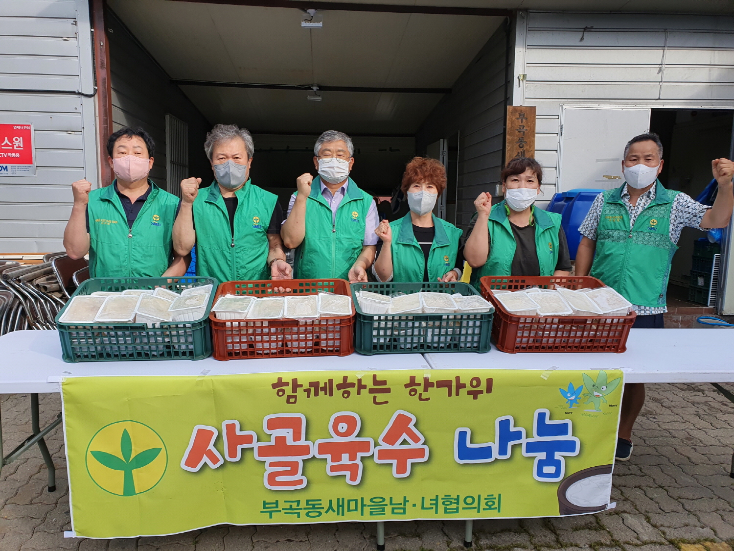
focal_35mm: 26
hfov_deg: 67.3
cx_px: 367
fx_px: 551
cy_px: 276
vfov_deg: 53.1
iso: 50
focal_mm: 4.32
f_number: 2.4
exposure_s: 1/1136
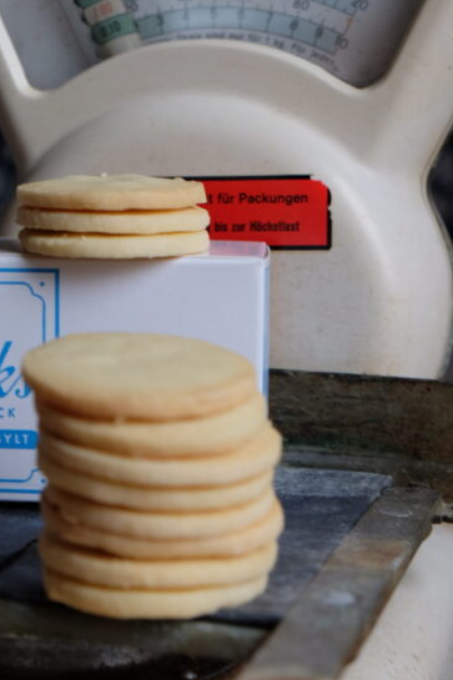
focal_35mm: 71
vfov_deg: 28.4
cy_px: 384
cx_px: 104
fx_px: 1341
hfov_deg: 19.0
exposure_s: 1/34
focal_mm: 28.9
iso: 400
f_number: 4
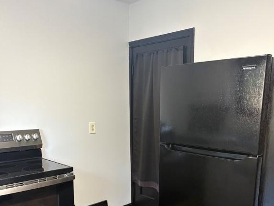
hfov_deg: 52.6
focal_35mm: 35
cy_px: 155
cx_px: 138
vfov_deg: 39.6
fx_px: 277
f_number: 1.6
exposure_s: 1/60
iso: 250
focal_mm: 5.96
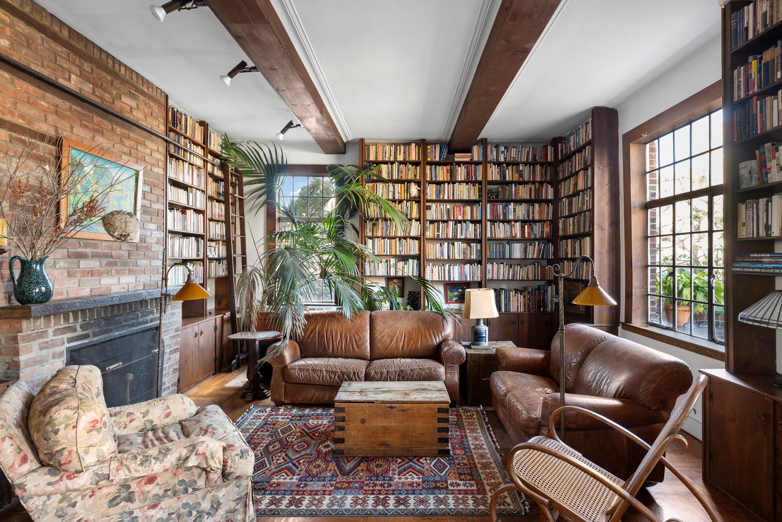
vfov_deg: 67.4
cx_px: 391
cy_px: 261
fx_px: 391
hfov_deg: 90.0
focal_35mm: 18
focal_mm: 18
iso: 250
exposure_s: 1/2
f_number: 9
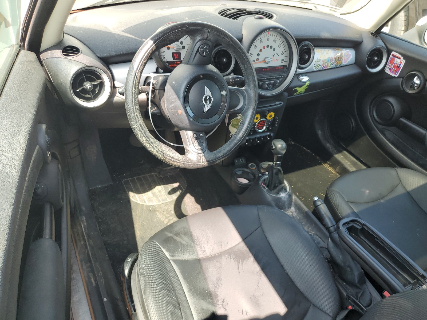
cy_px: 160
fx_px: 321
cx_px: 214
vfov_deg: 53.1
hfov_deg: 67.3
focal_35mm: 26
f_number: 1.5
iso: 50
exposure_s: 1/263
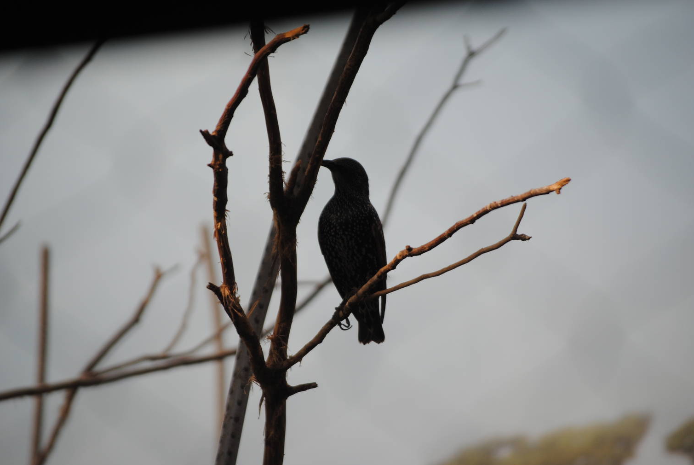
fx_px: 3744
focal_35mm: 194
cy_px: 232
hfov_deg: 10.6
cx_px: 352
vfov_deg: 7.1
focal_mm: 122
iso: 200
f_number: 4.8
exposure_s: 1/320
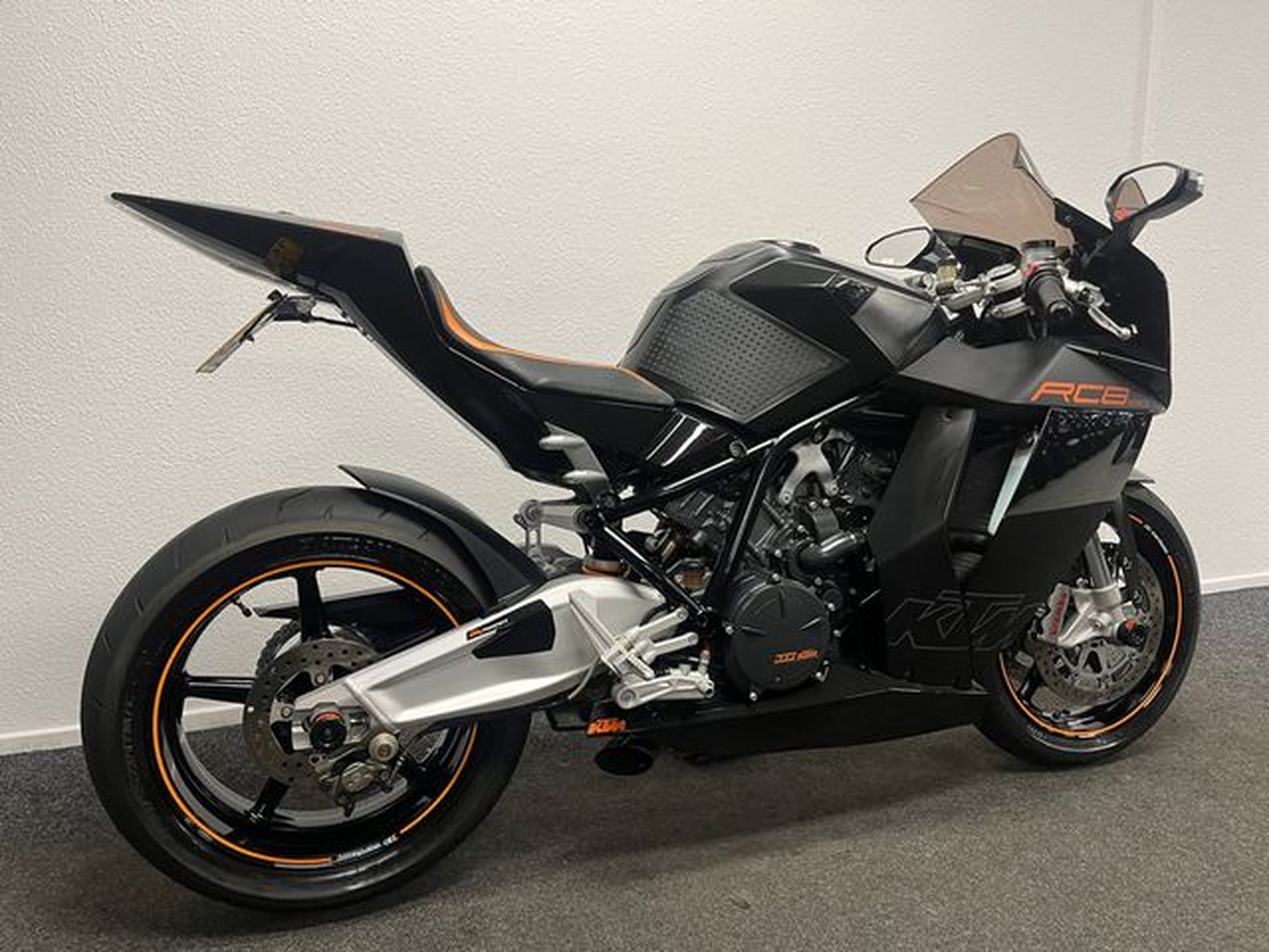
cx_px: 634
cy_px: 476
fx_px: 953
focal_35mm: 26
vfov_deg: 53.1
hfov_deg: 67.3
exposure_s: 1/50
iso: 80
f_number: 1.6
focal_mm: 5.1
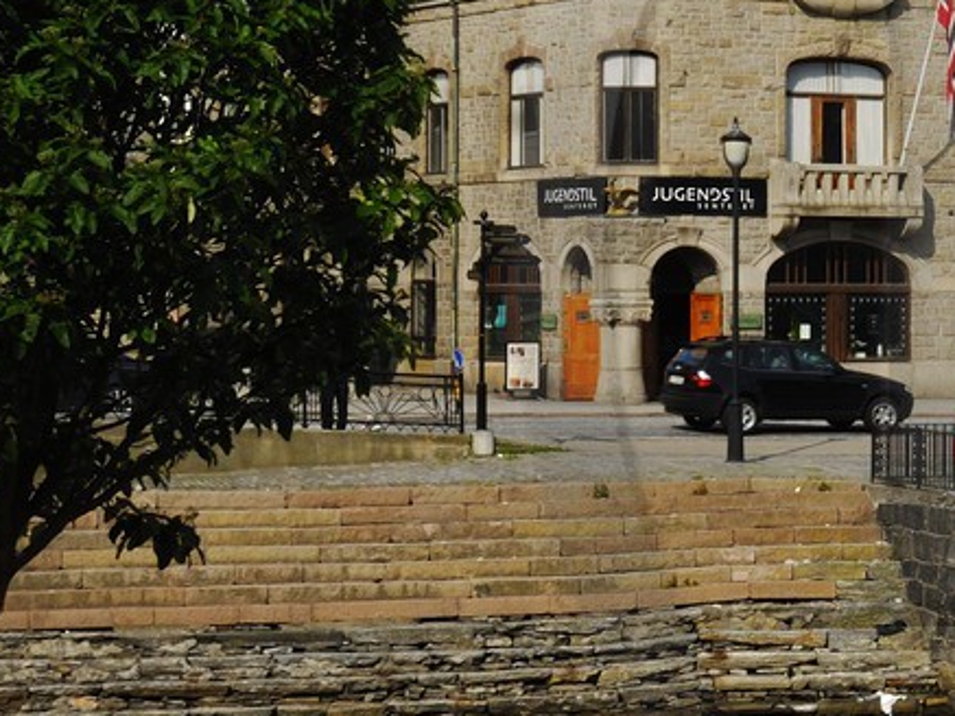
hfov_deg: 15.7
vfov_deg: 12.8
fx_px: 3201
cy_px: 273
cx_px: 1403
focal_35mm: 116
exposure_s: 1/160
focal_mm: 22
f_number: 11
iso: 100
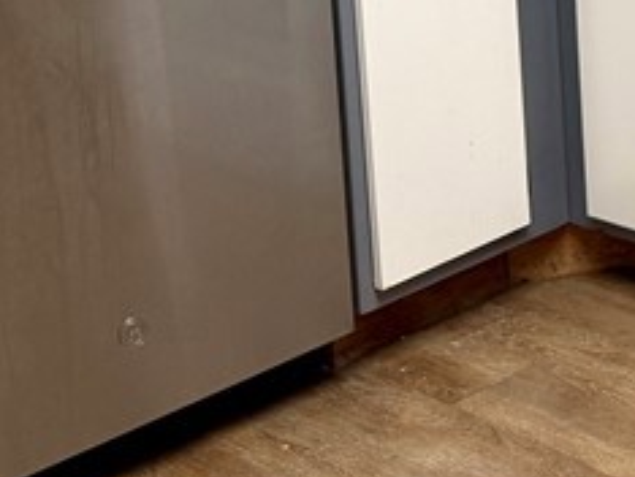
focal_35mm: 105
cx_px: 1164
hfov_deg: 15.8
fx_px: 1928
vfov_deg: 12.6
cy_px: -436
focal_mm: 6.76
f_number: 1.78
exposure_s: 1/60
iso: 125
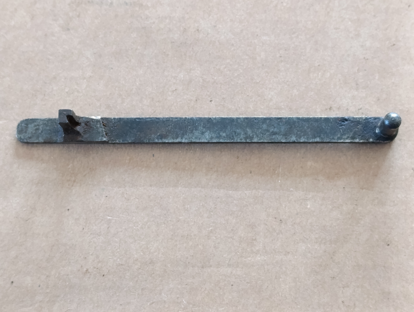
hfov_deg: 21.3
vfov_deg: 16.1
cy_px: 156
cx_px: 207
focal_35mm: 92
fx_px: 1102
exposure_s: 1/100
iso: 800
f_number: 1.6
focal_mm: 6.14
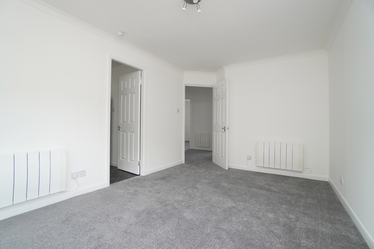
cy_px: 124
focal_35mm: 16
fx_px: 171
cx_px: 187
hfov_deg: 95.0
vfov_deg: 72.1
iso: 320
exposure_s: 1/160
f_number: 4
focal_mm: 11
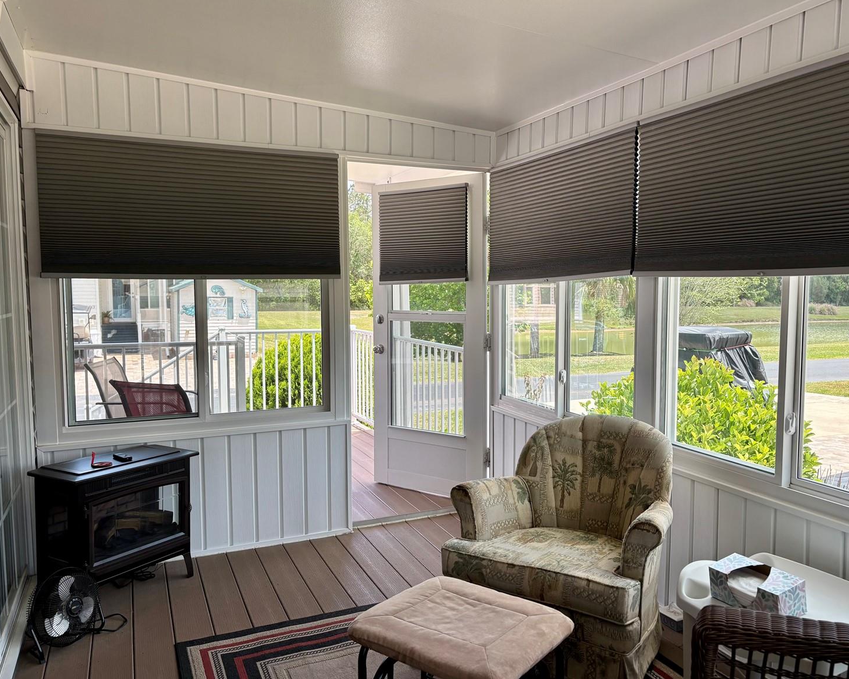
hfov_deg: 62.1
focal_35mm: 28
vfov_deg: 51.5
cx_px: 457
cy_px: 337
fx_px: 704
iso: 50
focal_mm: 5.96
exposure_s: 1/493
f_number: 1.6
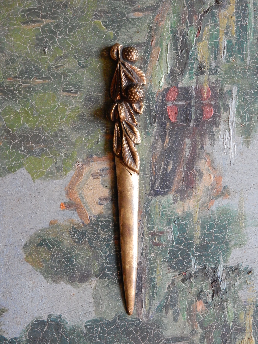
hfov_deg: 28.6
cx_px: 129
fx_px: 507
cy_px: 172
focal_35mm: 51
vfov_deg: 37.5
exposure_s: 1/40
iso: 720
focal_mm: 9
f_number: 4.5
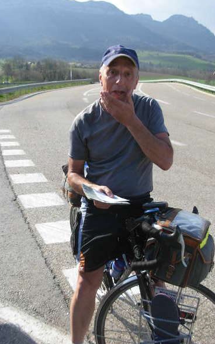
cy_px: 174
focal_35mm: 41
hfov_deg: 31.2
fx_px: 384
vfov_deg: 48.2
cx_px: 122
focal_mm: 6.3
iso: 79
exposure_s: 1/683
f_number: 2.9
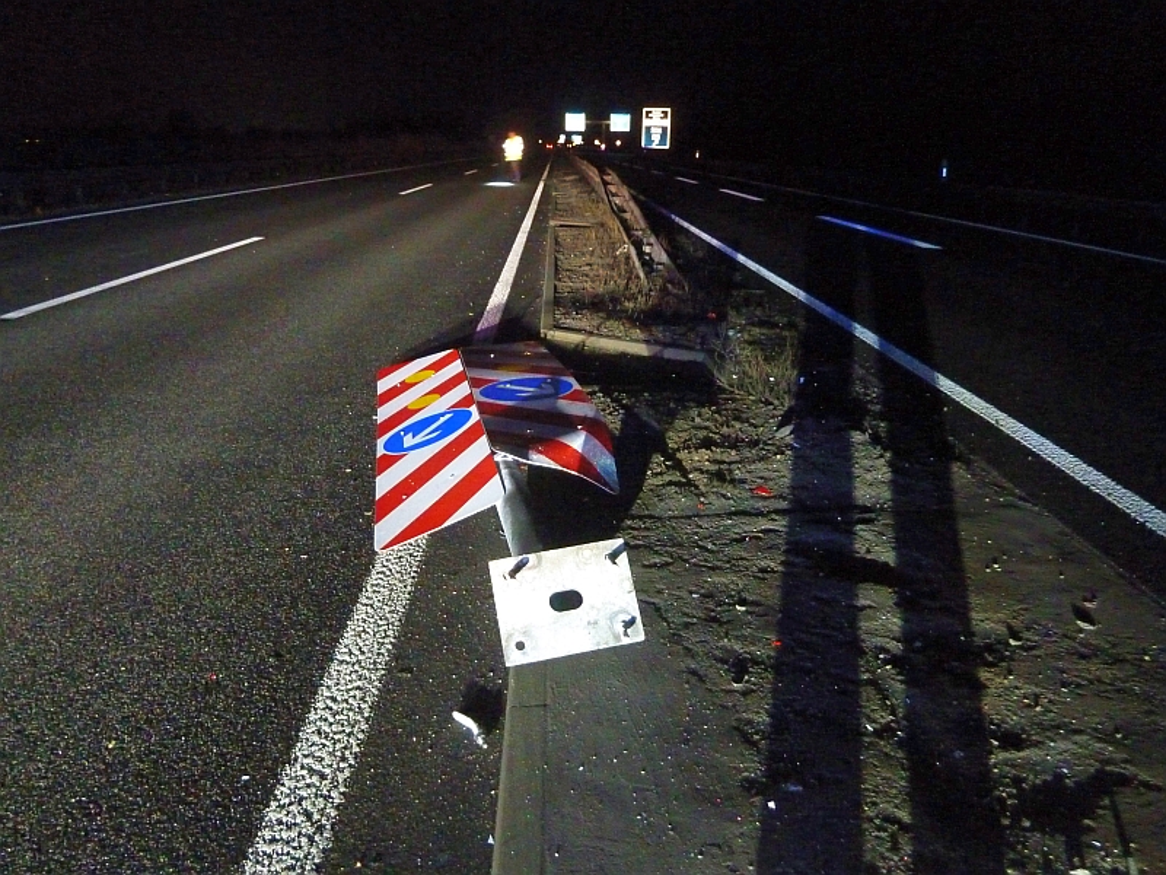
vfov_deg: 54.9
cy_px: 438
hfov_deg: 69.4
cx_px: 583
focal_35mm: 25
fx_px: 842
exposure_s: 1/5
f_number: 3.3
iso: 800
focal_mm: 4.1
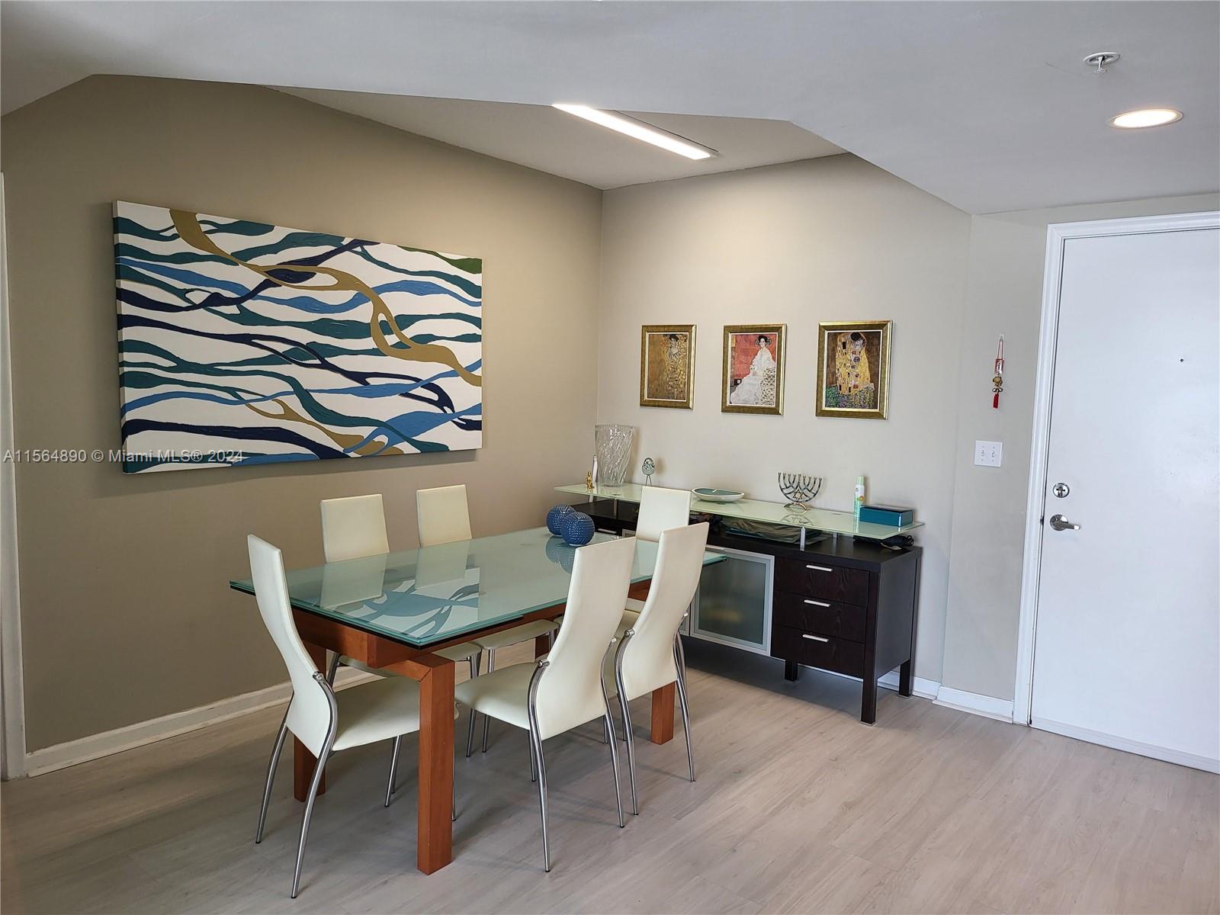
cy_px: 458
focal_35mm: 24
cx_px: 610
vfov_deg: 56.8
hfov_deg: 71.6
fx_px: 846
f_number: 1.8
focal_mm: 5
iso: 125
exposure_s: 1/120
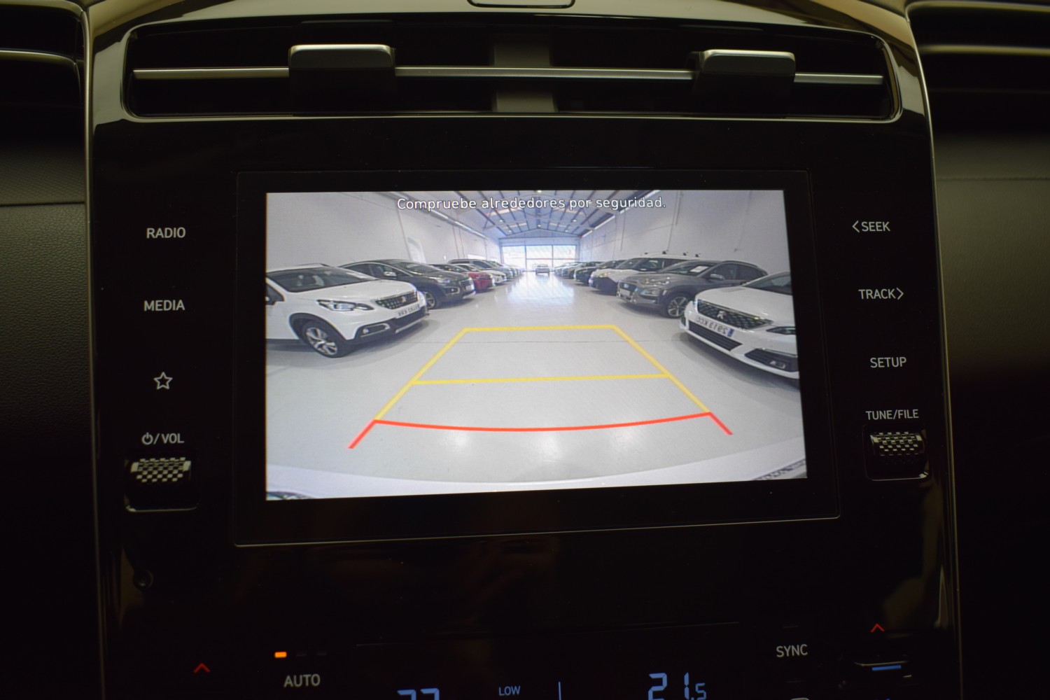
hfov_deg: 59.5
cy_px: 350
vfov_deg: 41.7
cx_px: 525
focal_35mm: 32
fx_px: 919
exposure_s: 1/80
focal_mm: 21
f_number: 4.5
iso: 400
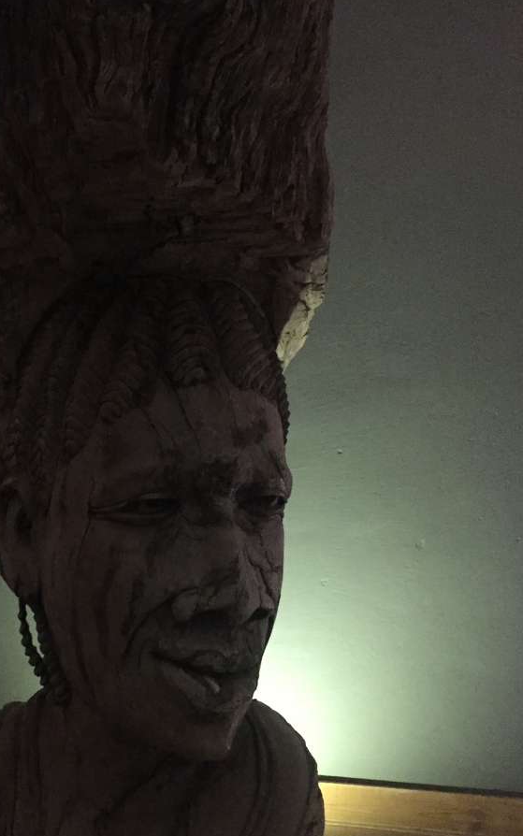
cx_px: 126
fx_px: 1003
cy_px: 513
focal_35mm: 44
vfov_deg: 45.0
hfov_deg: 28.8
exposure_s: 1/17
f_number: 2.2
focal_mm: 4.15
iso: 400
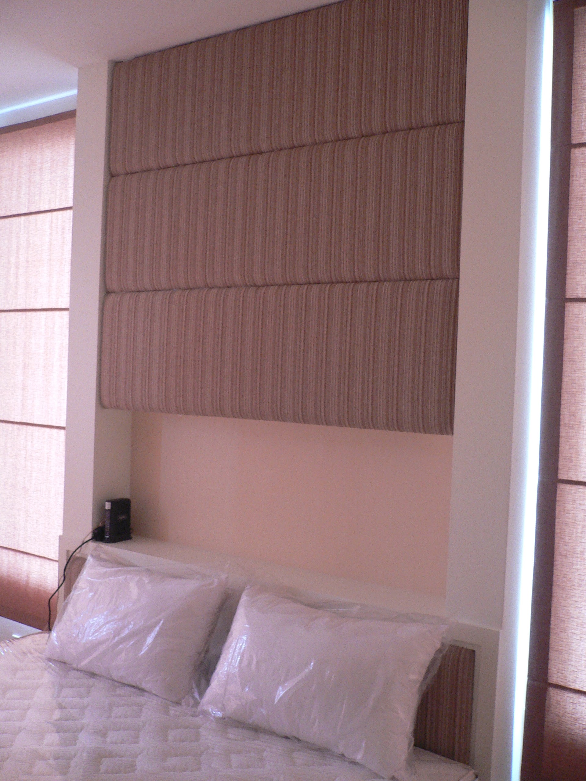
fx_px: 790
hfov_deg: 40.7
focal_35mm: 35
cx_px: 293
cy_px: 390
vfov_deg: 52.6
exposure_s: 1/8
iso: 200
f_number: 2.8
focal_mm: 5.8
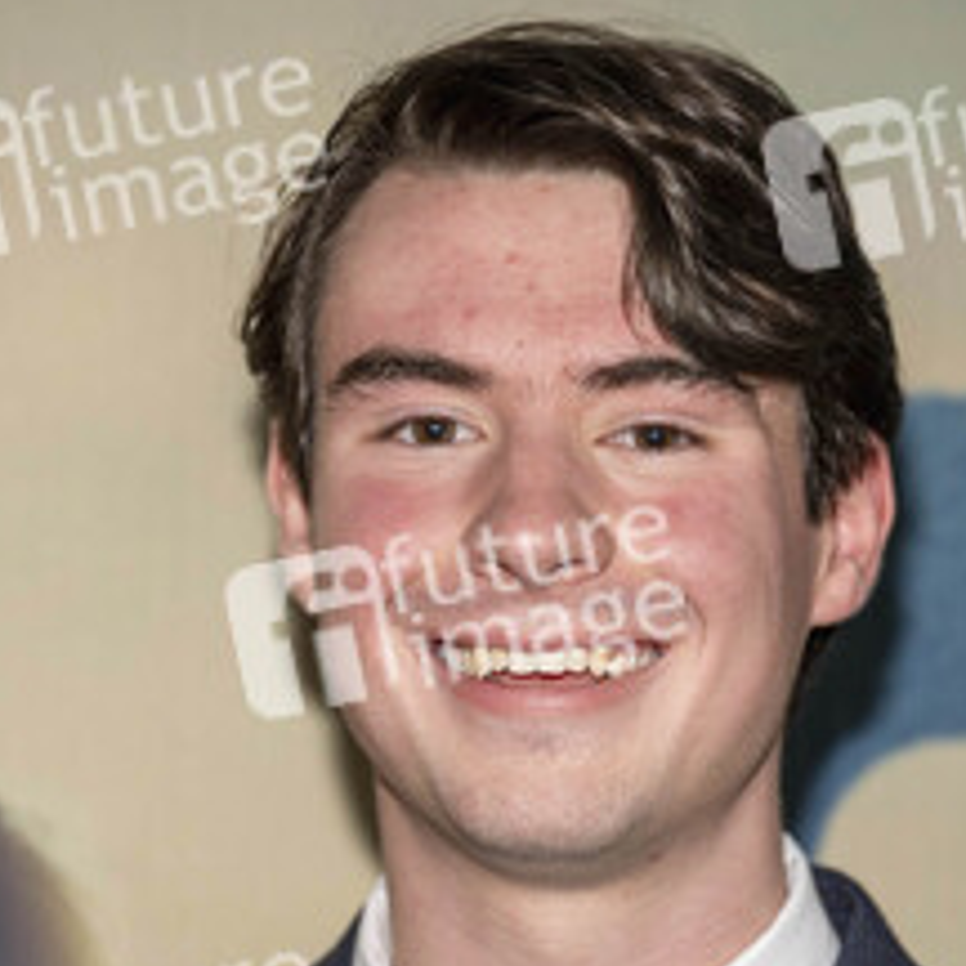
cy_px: 836
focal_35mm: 236
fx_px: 7451
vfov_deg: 7.4
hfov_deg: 7.4
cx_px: 586
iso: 800
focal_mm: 150
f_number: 4.5
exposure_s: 1/200
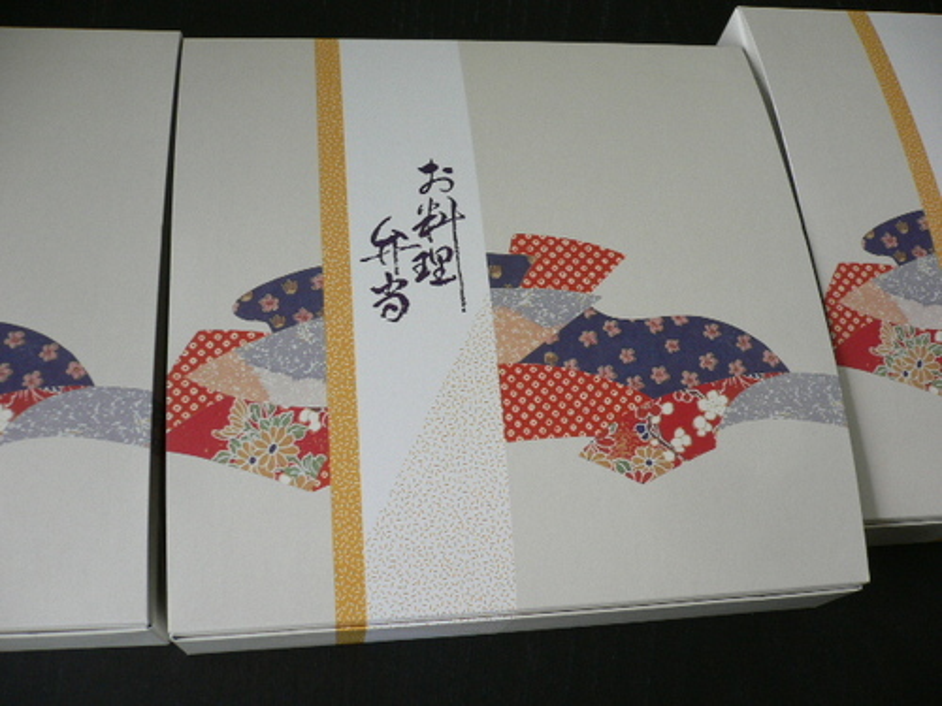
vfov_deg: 40.7
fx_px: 952
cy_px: 353
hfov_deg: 52.6
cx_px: 471
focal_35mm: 35
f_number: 2.8
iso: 100
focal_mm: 5.8
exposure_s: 1/80
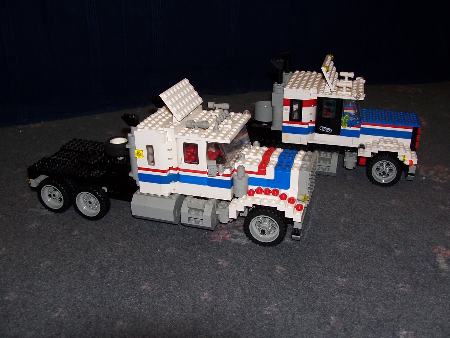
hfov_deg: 52.6
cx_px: 225
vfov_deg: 40.7
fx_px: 455
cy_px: 169
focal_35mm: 35
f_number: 2.8
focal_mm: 6
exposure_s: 1/60
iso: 80
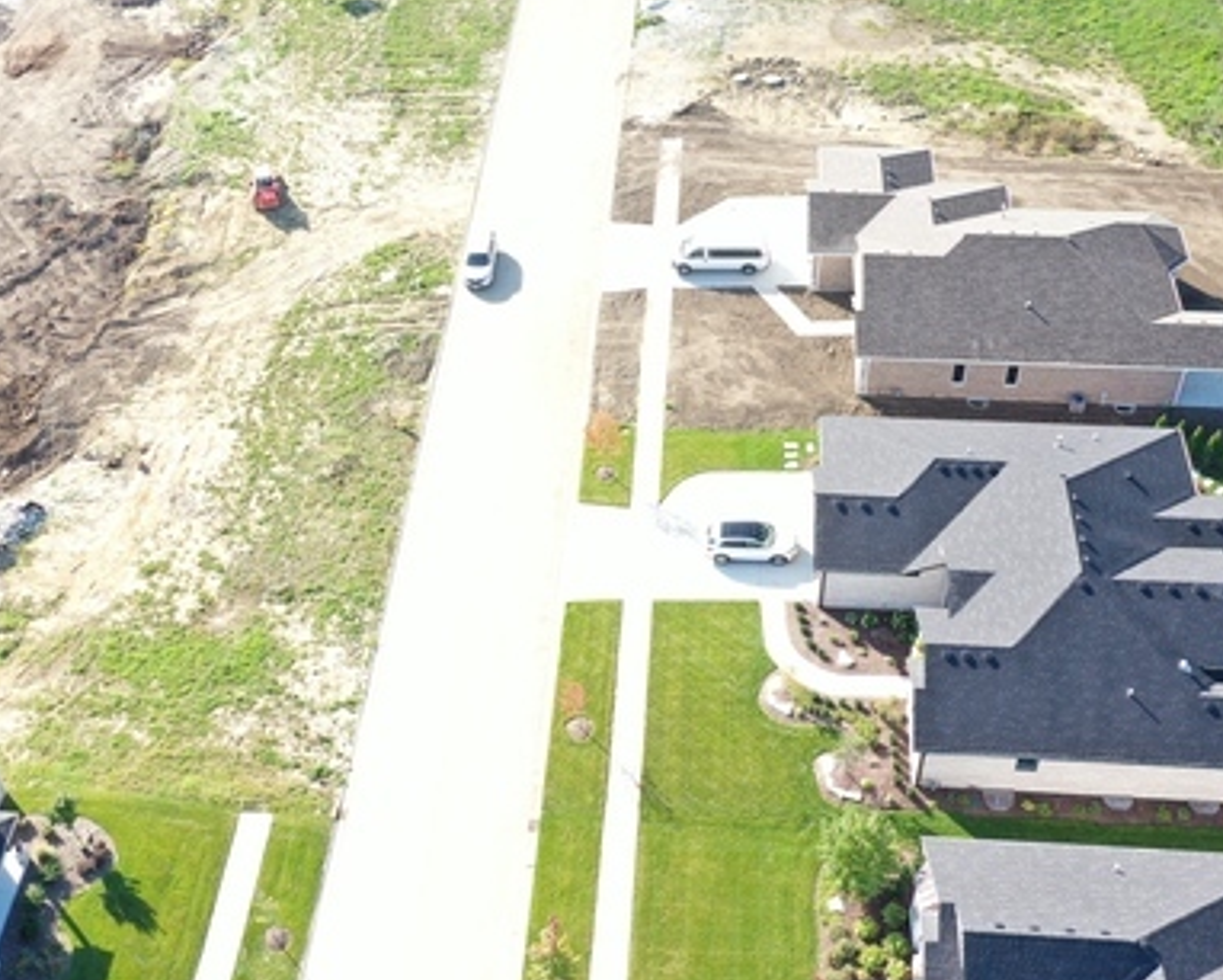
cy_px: 338
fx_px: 1593
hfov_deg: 42.0
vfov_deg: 33.9
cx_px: 595
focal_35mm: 44
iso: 100
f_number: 4.5
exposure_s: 1/120
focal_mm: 10.26
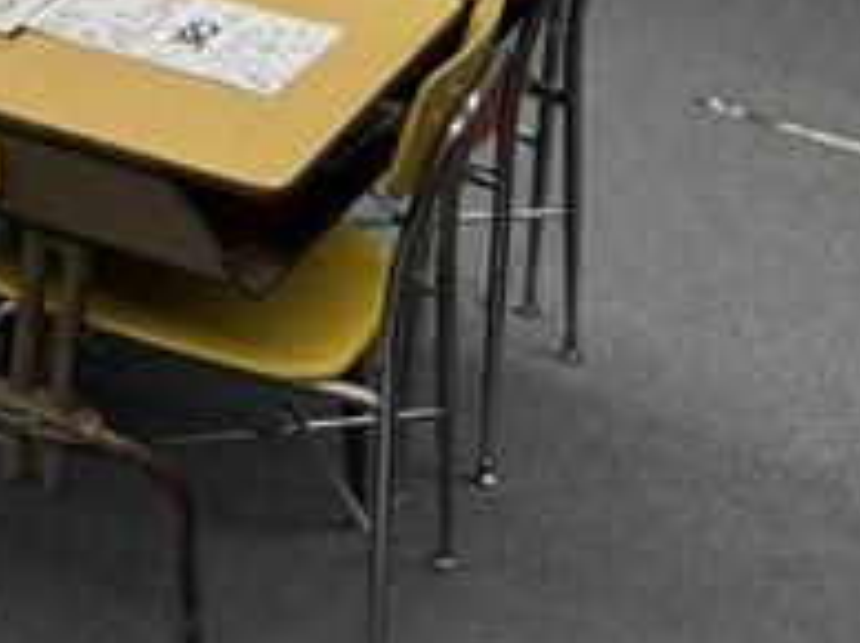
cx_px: -878
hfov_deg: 13.3
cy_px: -160
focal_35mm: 127
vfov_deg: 11.4
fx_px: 3151
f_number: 1.78
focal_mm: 6.76
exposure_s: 1/120
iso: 200
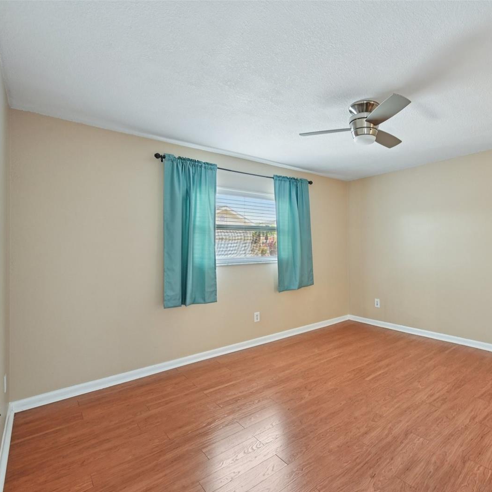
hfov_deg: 78.5
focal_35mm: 18
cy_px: 247
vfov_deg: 80.7
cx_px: 322
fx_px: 289
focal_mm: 14
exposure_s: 1/3.33
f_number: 8
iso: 400
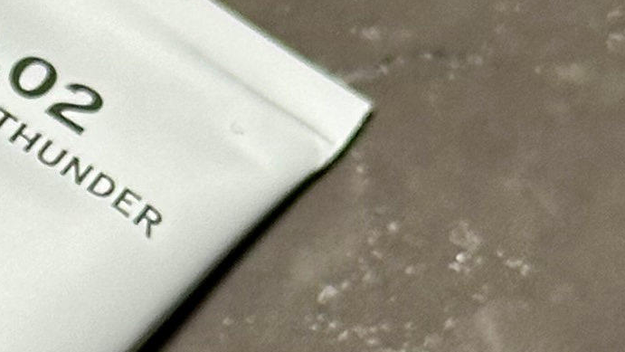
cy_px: 373
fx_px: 5056
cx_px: -387
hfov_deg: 6.9
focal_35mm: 305
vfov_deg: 4.0
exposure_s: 1/83
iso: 80
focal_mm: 6.86
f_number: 1.78
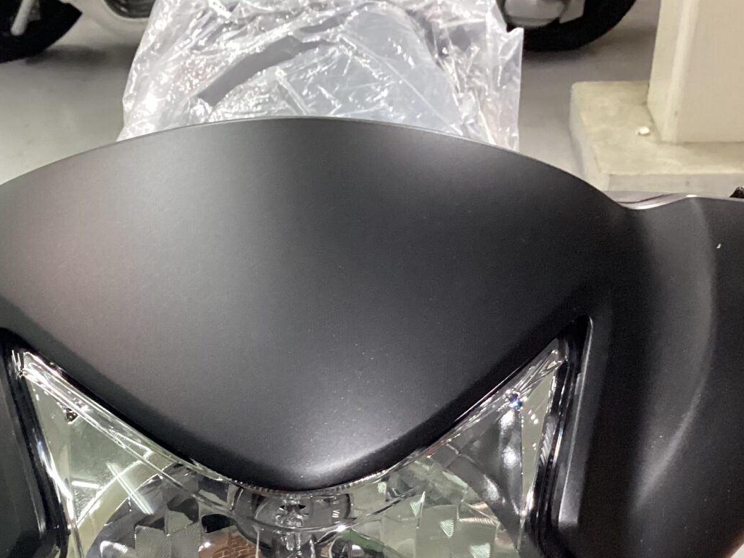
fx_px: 1247
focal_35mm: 58
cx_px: 218
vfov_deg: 24.8
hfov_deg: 32.8
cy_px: 462
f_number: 2.4
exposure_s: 1/60
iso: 320
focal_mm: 3.3
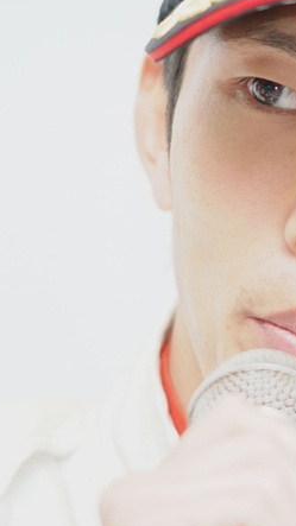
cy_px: 256
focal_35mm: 460
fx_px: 6422
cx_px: 314
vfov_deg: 4.7
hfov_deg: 2.6
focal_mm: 180
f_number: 2.8
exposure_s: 1/250
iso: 800
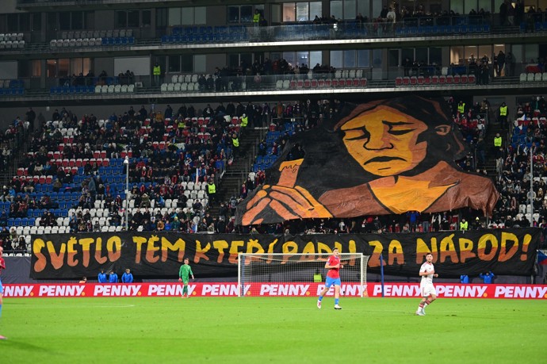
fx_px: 1898
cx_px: 274
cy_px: 182
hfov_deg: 16.4
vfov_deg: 11.0
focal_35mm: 125
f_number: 3.5
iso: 2500
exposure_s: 1/640
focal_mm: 125
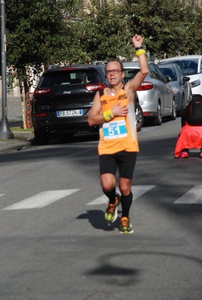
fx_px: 1695
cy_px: 150
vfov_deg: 10.1
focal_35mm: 202
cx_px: 101
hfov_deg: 6.8
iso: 1000
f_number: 8
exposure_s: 1/2000
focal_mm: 135
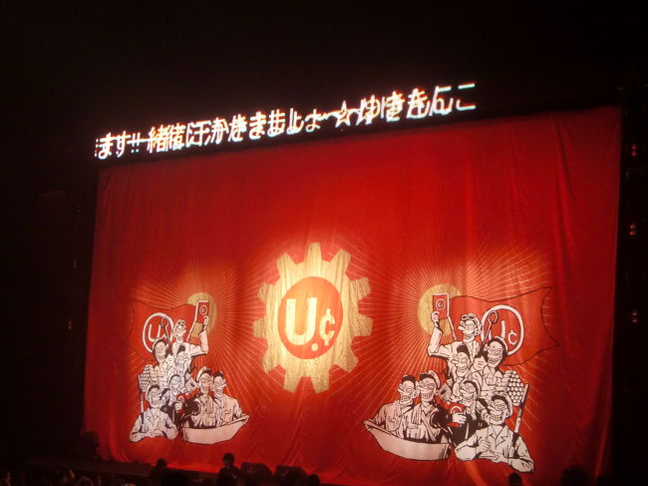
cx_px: 324
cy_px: 243
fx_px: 1029
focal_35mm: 55
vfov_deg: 26.5
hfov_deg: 34.9
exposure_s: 1/20
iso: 400
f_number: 3.6
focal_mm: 9.8
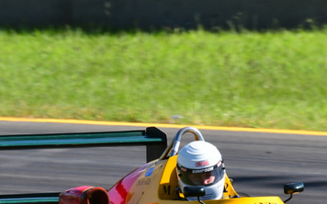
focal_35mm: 1720
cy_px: 192
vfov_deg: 0.8
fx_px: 15319
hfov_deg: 1.2
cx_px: 226
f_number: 11
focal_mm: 500
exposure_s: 1/400
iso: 400
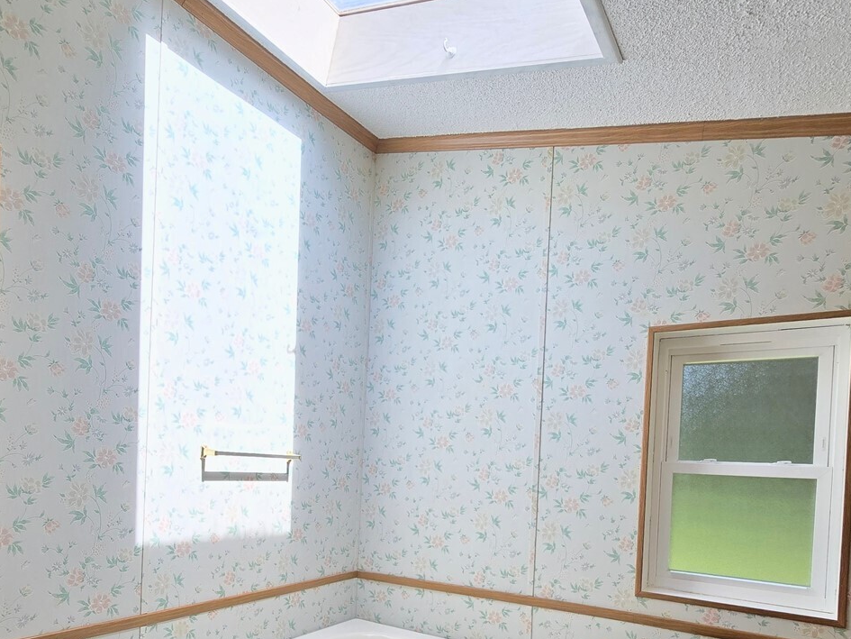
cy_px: 478
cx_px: 373
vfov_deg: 58.0
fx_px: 541
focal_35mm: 22
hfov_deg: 76.1
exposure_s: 1/349
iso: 50
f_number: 2.2
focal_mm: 2.2
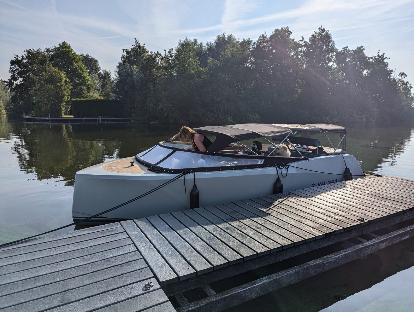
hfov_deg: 71.5
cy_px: 156
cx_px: 207
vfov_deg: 56.9
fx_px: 287
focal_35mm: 24
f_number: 1.85
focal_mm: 6.81
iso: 45
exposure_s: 1/7519
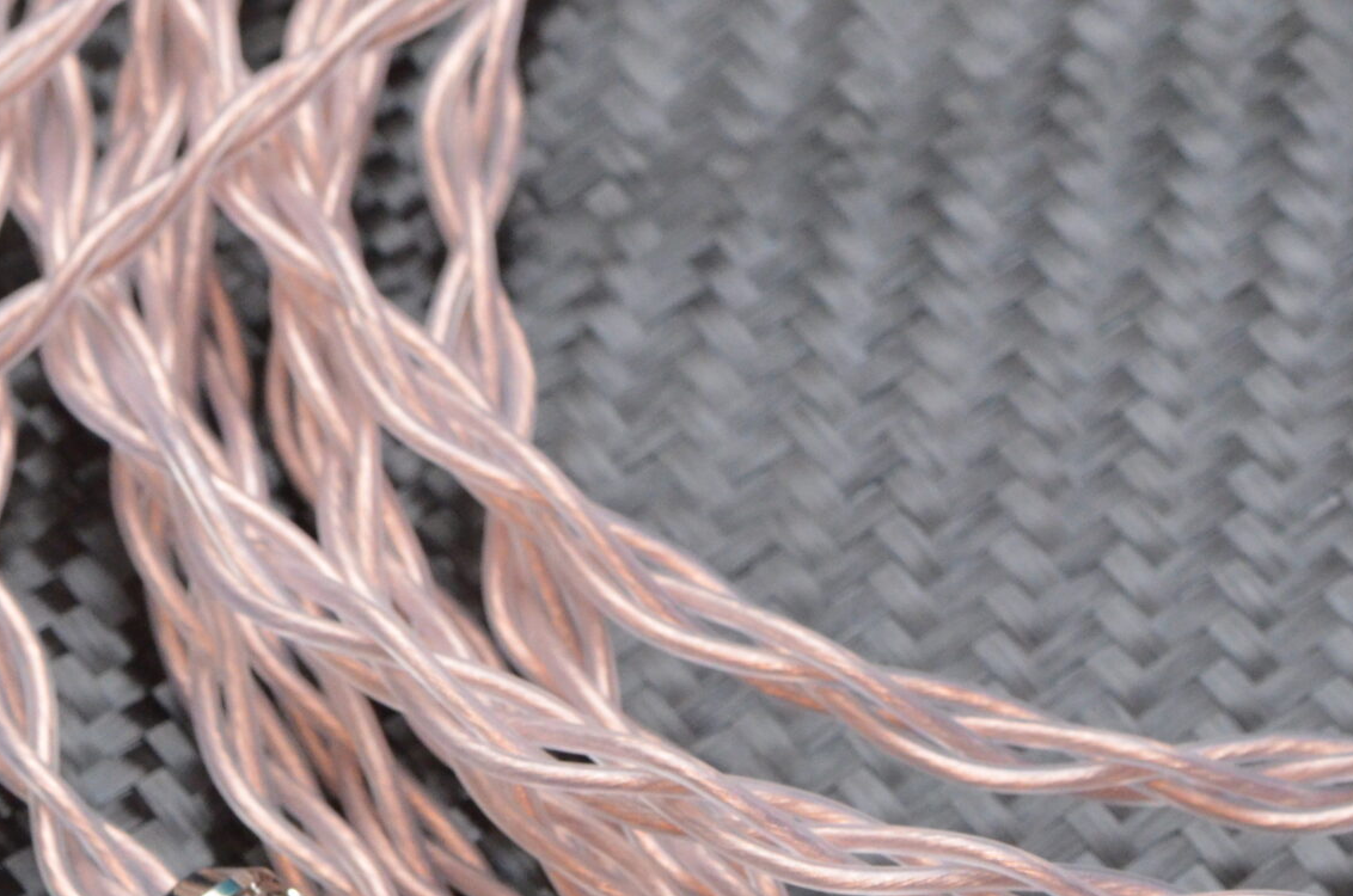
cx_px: -8
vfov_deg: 3.8
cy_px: 860
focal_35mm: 356
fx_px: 13358
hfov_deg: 5.8
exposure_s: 1/60
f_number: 9
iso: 2500
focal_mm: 105
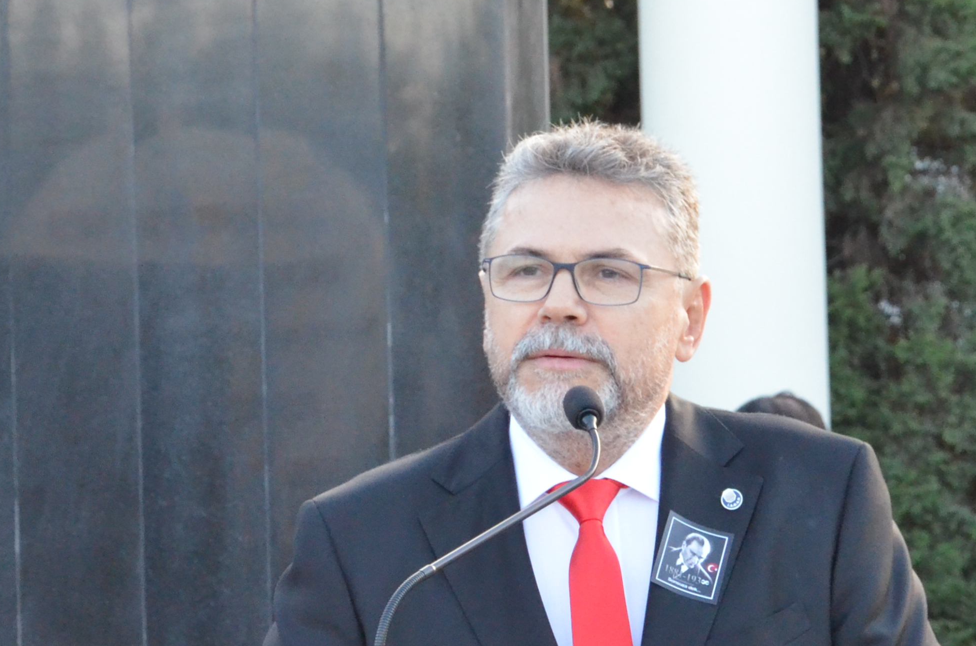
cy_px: 370
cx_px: 932
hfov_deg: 11.2
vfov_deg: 7.5
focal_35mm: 182
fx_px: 4923
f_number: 9
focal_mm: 48
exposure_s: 1/320
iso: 2500
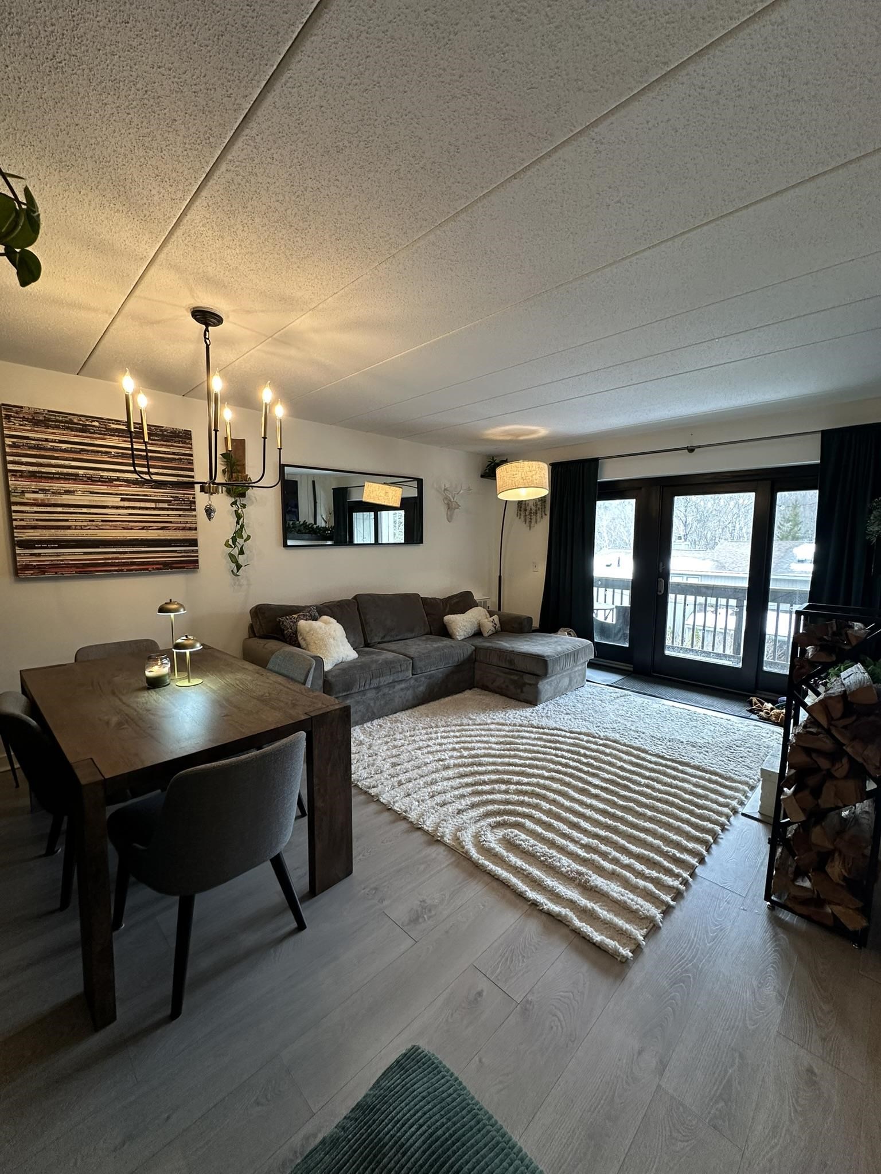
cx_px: 440
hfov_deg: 85.7
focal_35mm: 14
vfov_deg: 102.1
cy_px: 587
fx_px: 475
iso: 200
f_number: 2.2
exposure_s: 1/60
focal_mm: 2.22
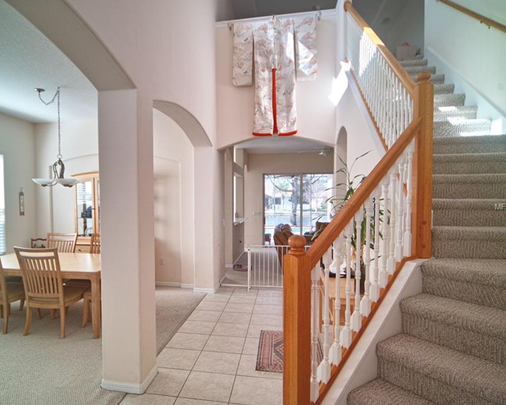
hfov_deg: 77.1
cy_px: 207
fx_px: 315
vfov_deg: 65.6
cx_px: 215
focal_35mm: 21
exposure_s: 1/40
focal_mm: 12
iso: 100
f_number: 5
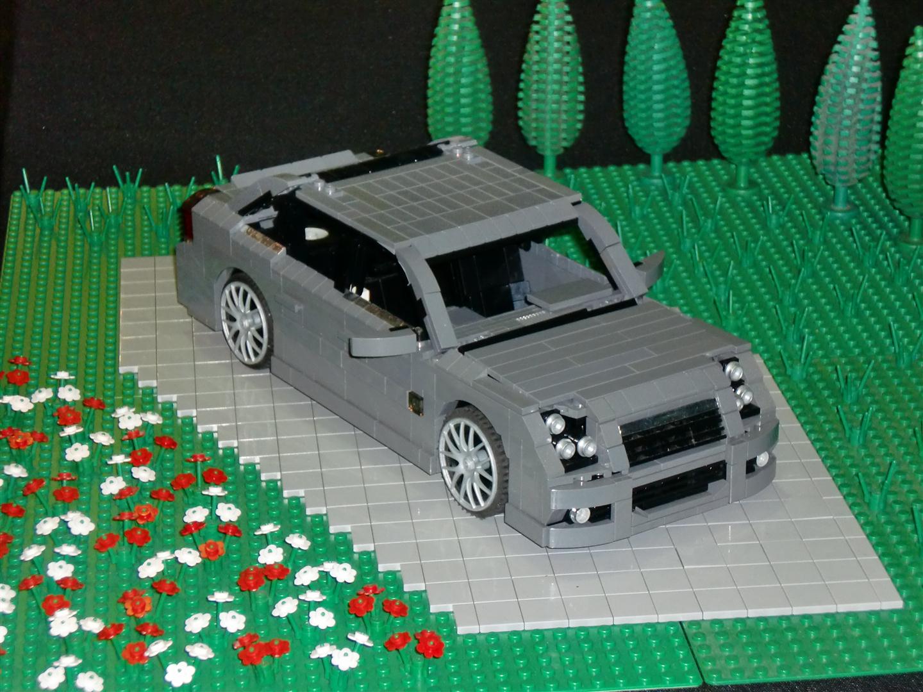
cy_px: 346
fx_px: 2453
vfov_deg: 16.1
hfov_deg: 21.3
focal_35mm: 92
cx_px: 462
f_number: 5.4
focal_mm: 16.51
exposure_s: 1/40
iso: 320
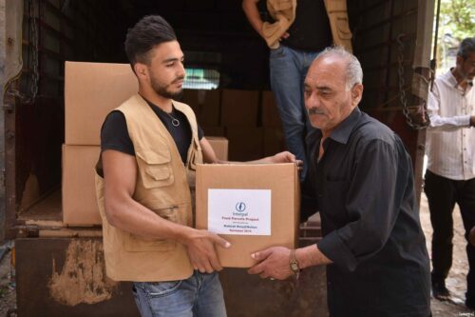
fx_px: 501
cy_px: 158
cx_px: 238
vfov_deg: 35.0
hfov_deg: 50.7
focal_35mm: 38
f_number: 3.2
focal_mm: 38
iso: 200
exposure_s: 1/320
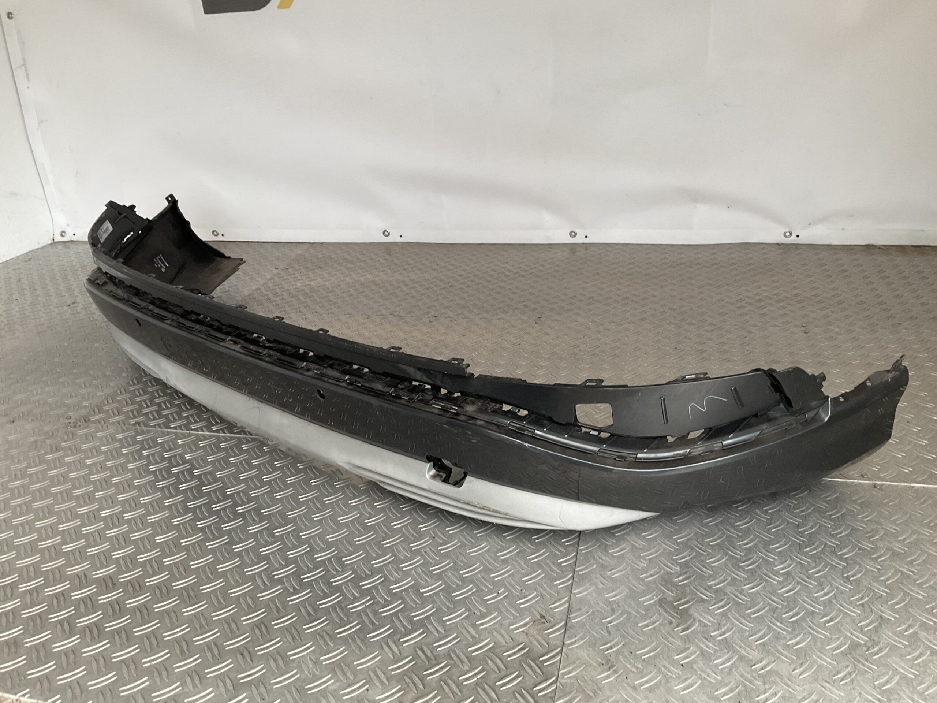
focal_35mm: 29
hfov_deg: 61.7
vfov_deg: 48.2
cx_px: 468
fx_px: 785
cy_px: 352
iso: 50
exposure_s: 1/60
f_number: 1.8
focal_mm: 3
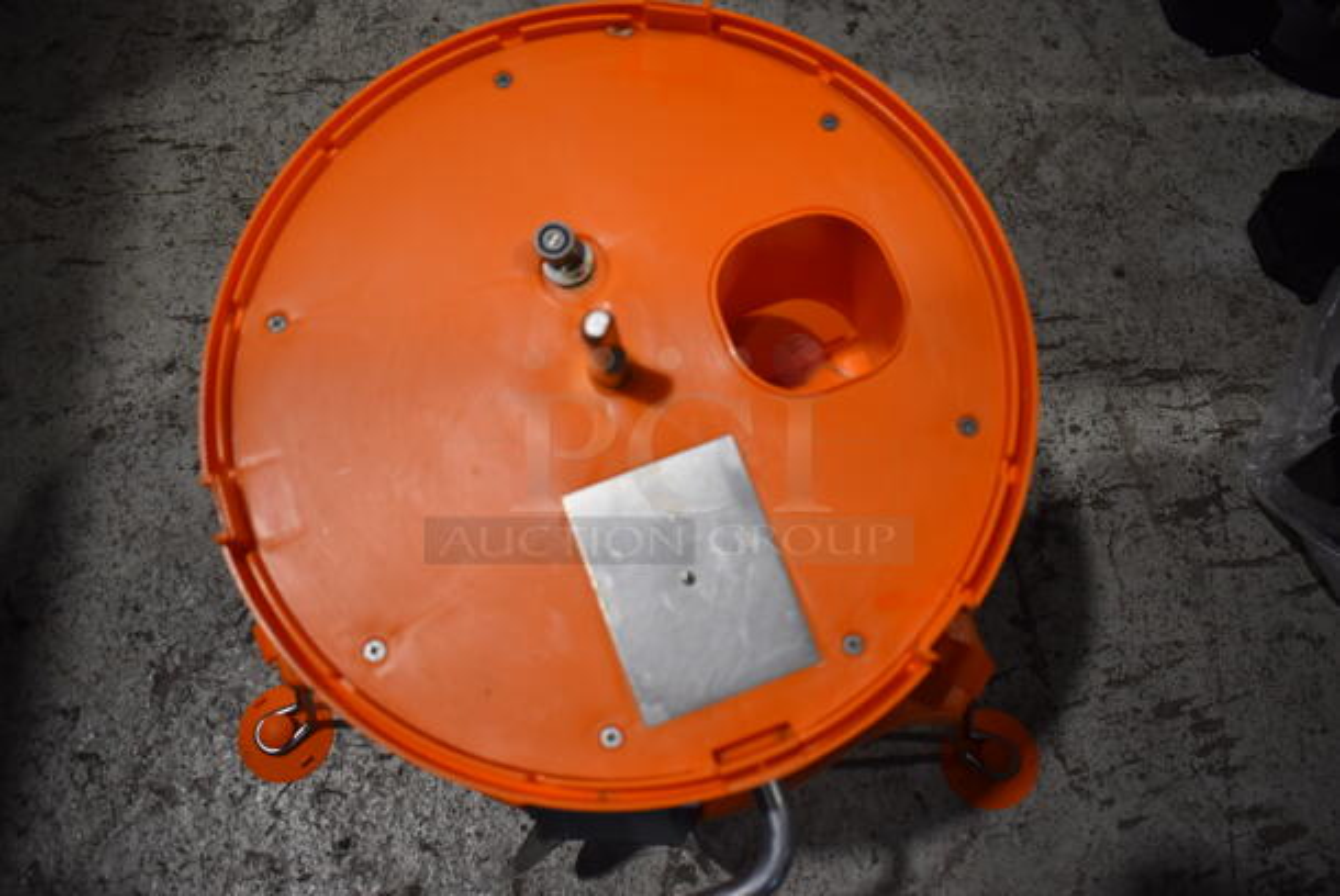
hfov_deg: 61.9
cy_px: 448
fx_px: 1118
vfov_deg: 43.7
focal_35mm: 30
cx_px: 670
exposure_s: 1/125
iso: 800
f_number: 3.5
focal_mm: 20
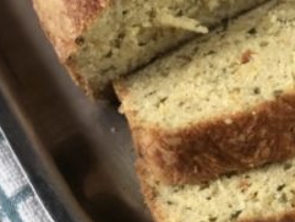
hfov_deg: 11.5
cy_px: -25
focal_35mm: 170
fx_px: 1449
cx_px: 297
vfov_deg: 8.7
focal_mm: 6.6
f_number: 2.8
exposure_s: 1/60
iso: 25
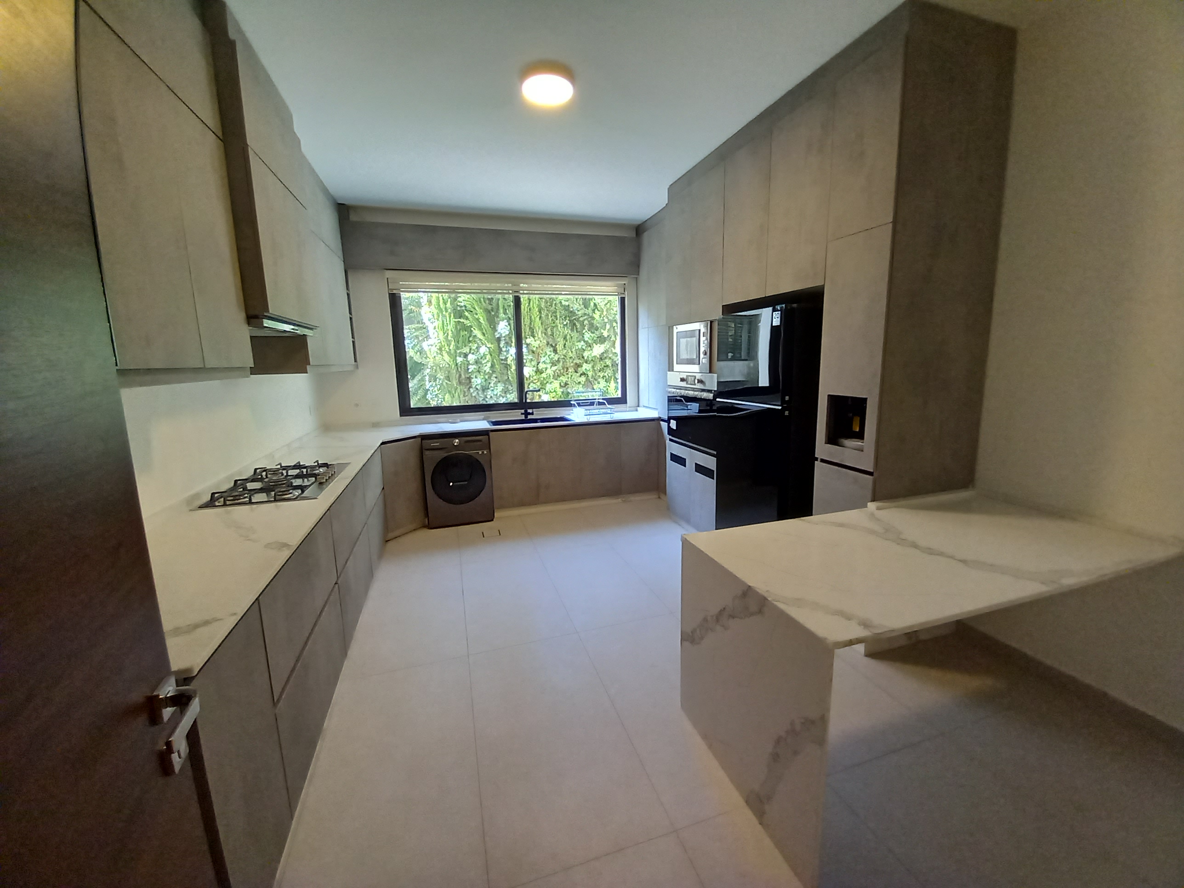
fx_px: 445
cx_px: 592
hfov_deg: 106.2
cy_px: 444
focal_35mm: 13
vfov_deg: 89.9
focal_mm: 1.13
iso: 200
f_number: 2.2
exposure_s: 1/50
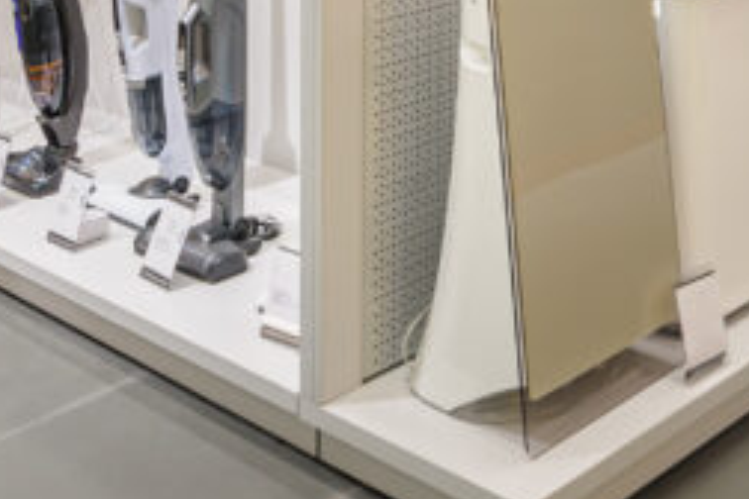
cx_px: 624
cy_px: -284
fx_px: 1352
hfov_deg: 30.1
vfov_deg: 18.2
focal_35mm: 65
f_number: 8
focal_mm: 16
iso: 200
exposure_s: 1/6
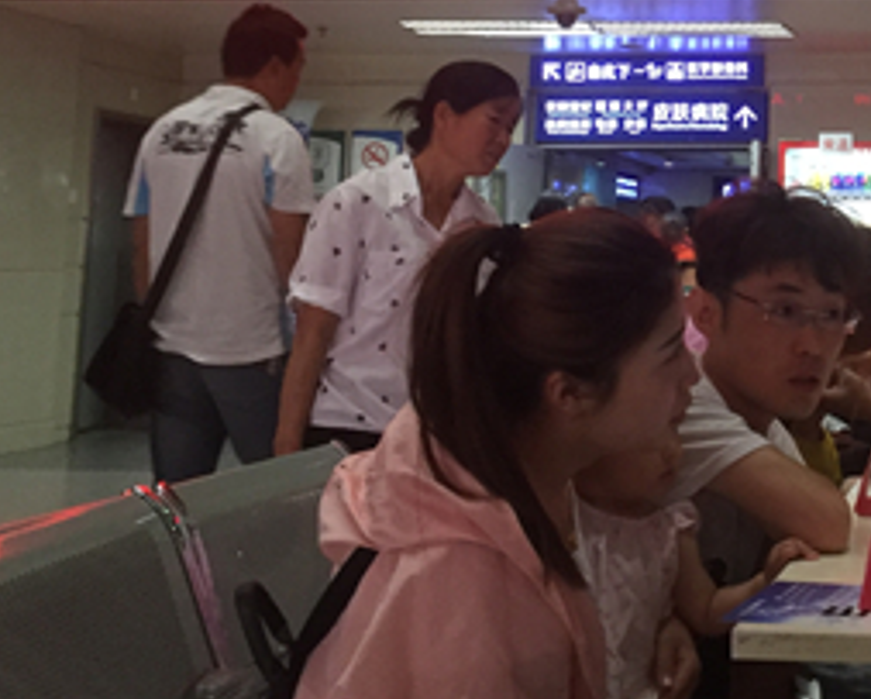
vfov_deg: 22.1
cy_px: 24
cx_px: 857
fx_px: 1729
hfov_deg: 26.8
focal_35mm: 67
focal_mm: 4.15
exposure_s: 1/33
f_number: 2.2
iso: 200
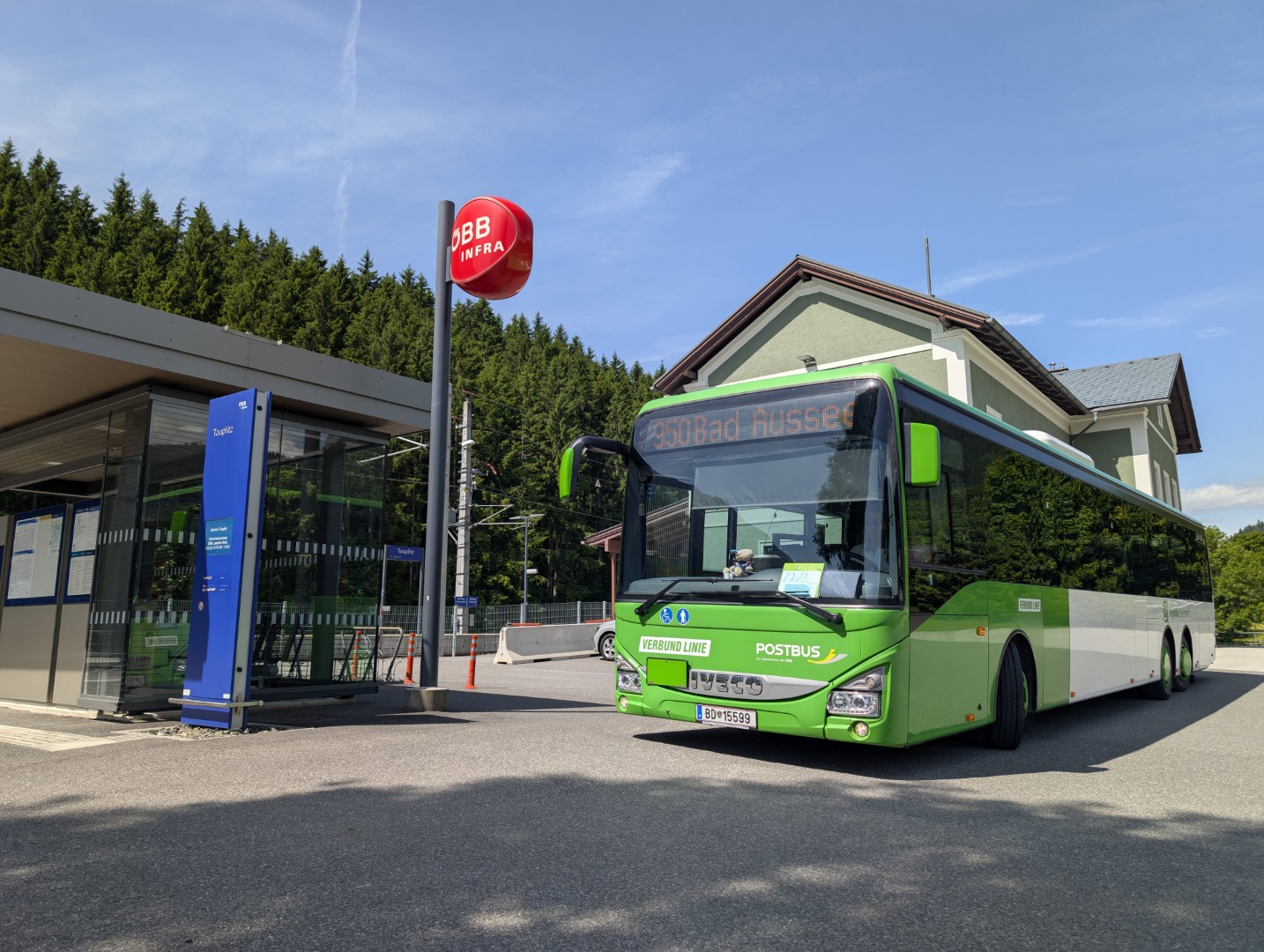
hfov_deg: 71.5
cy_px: 476
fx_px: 878
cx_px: 632
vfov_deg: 56.9
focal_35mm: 24
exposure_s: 1/1055
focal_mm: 6.9
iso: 20
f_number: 1.68
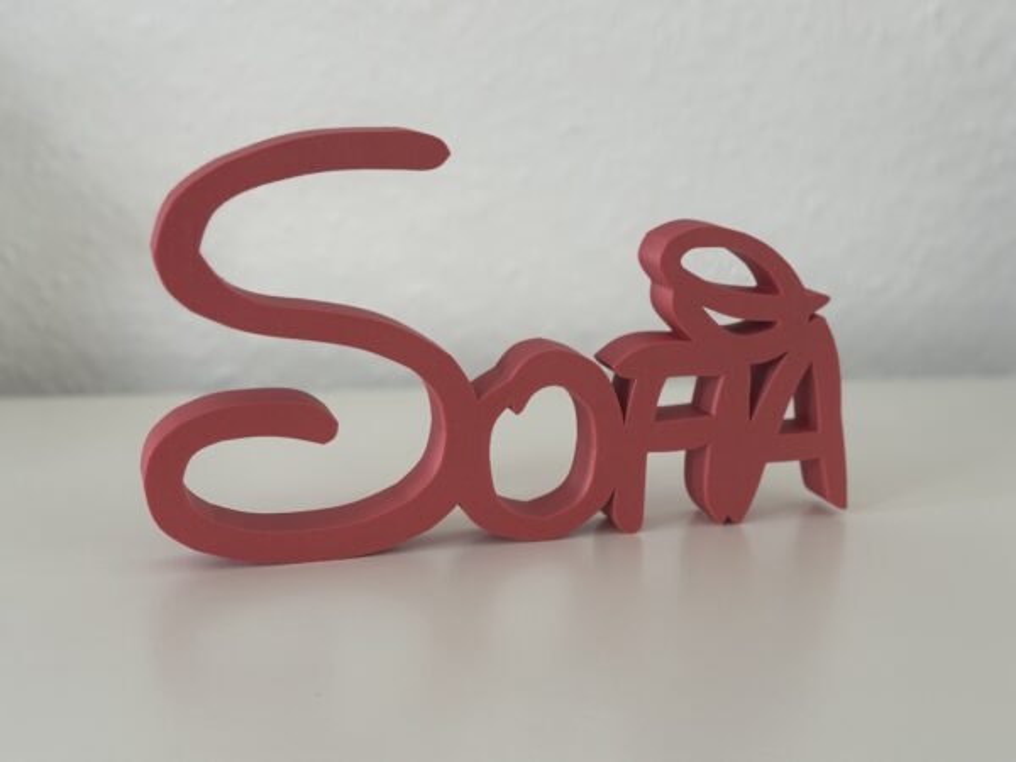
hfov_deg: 39.7
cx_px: 508
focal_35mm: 48
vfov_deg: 30.3
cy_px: 381
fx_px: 1409
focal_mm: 6.86
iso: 80
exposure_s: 1/121
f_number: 1.78
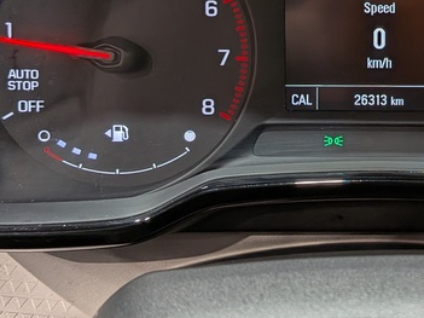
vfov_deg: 20.7
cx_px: 378
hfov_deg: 26.9
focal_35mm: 70
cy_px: 57
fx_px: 857
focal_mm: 4.53
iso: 66
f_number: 1.7
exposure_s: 1/33.3
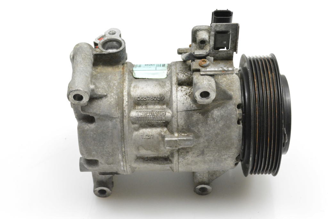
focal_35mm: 72
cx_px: 164
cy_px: 110
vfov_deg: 18.9
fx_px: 656
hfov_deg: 28.1
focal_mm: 48
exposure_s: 1/320
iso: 6400
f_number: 9
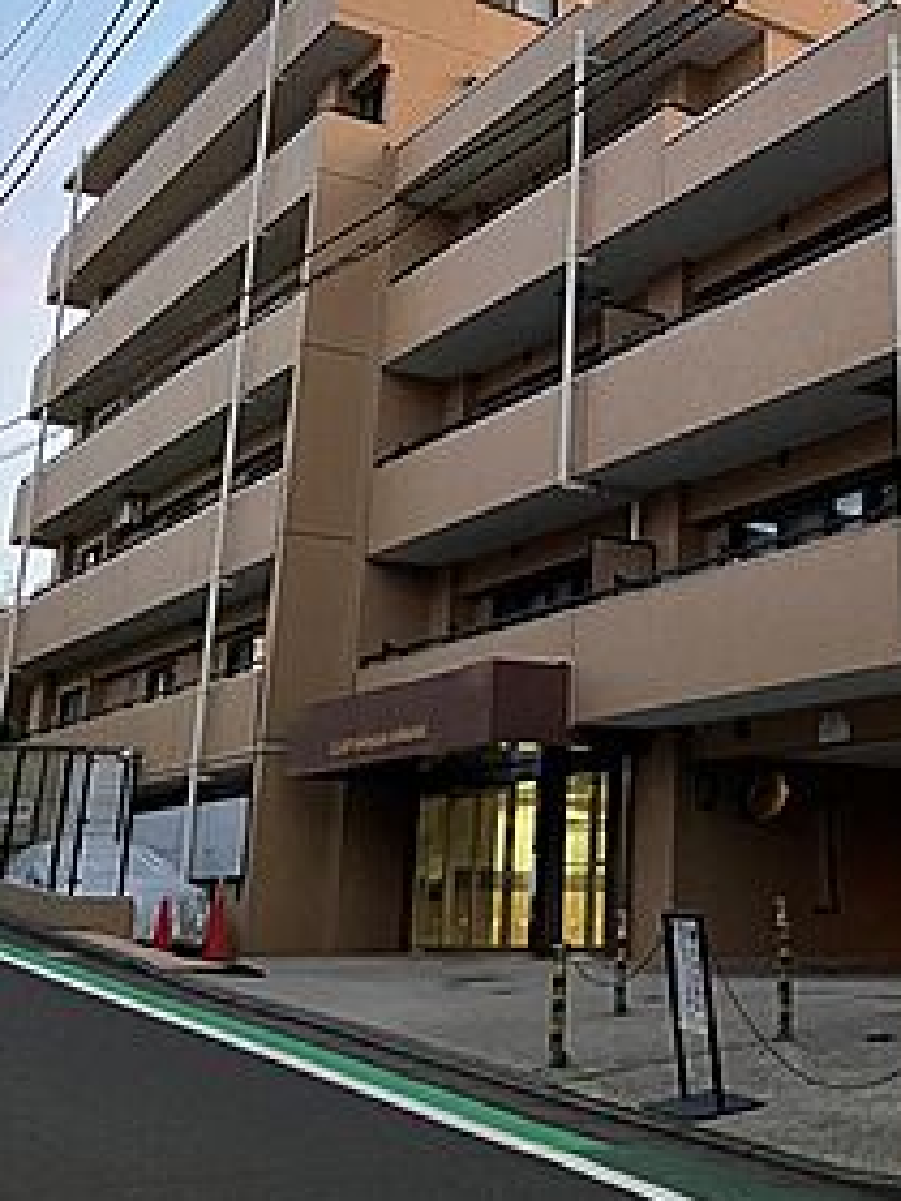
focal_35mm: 48
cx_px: 768
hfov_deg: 29.3
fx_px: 1666
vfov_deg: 38.8
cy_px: 330
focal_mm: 3.99
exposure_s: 1/50
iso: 320
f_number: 1.8
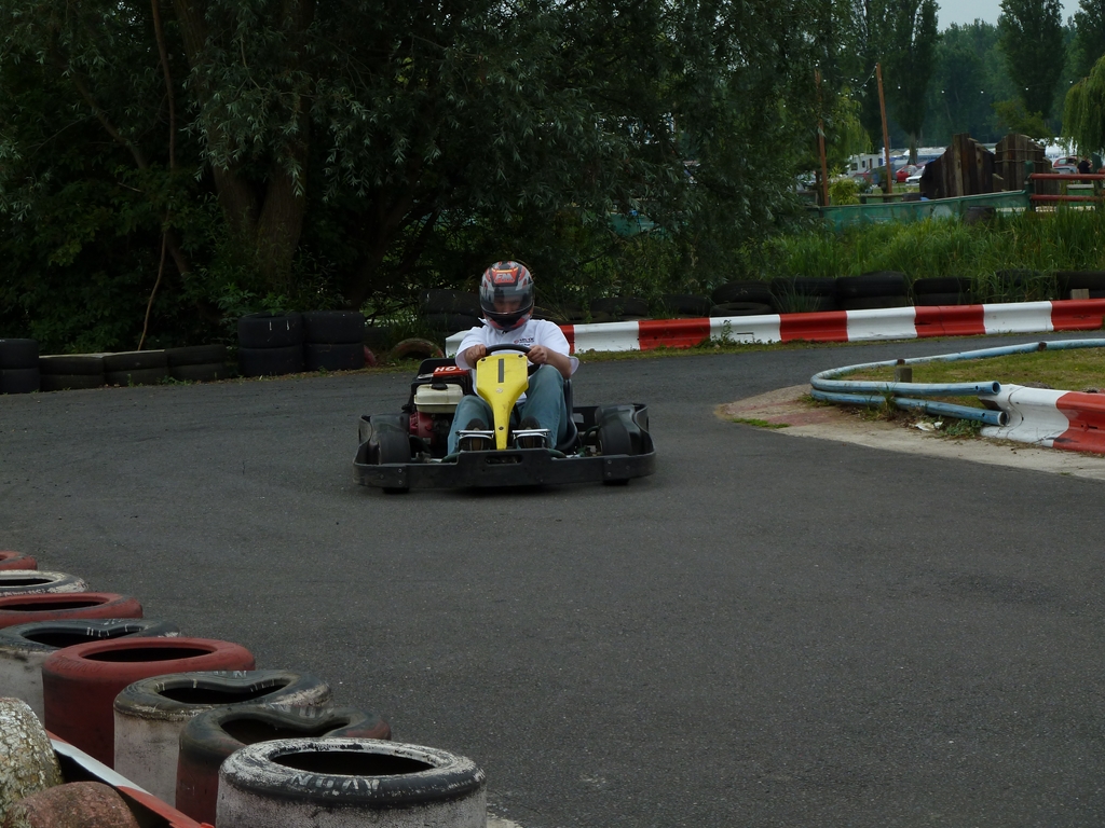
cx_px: 552
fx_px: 3064
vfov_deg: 15.4
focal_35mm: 96
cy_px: 414
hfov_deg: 20.4
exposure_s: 1/500
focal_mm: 15.8
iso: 80
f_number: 4.3
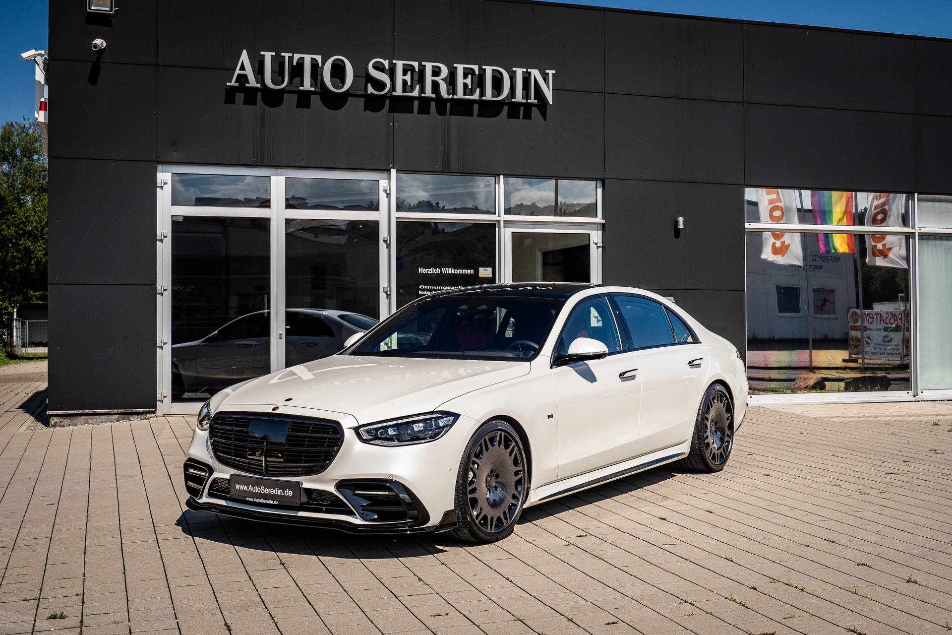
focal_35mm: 33
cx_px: 476
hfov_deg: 57.2
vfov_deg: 40.0
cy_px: 318
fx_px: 873
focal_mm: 33
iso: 500
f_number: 7.1
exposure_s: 1/800
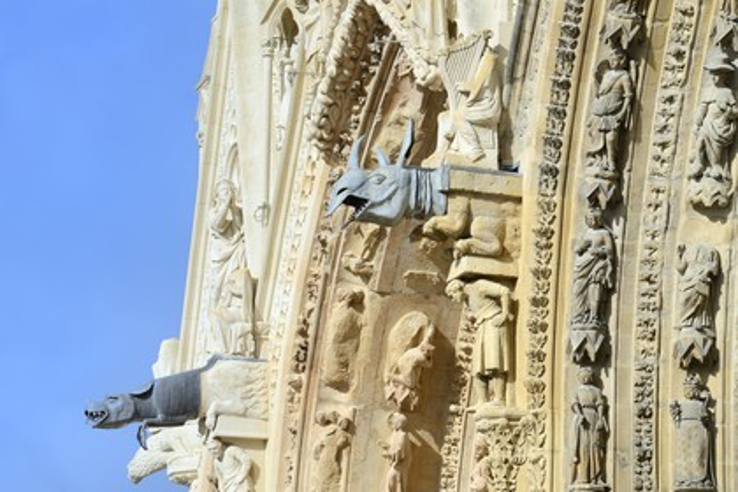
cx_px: 369
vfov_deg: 6.9
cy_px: 246
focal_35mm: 200
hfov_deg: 10.3
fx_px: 4100
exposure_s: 1/200
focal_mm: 200
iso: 200
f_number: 14
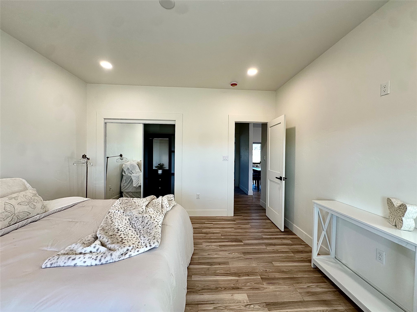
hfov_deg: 102.1
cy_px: 156
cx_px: 208
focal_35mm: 14
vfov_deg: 85.7
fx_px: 169
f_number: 2.2
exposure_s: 1/99
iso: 64
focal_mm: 2.22
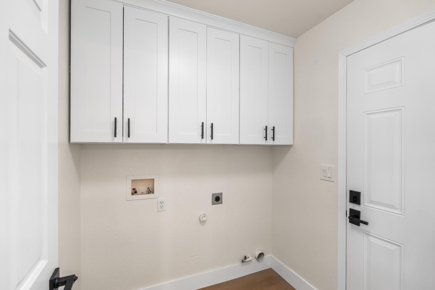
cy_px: 145
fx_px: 193
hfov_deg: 96.7
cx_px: 218
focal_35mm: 16
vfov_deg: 73.7
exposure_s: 1/30
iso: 250
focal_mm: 16
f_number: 5
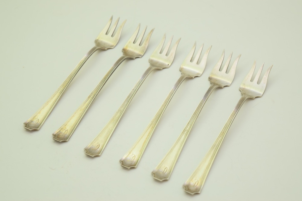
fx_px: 692
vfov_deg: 16.6
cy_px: 100
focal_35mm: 82
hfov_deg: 24.6
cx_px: 151
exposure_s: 1/125
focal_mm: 55
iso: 450
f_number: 5.6
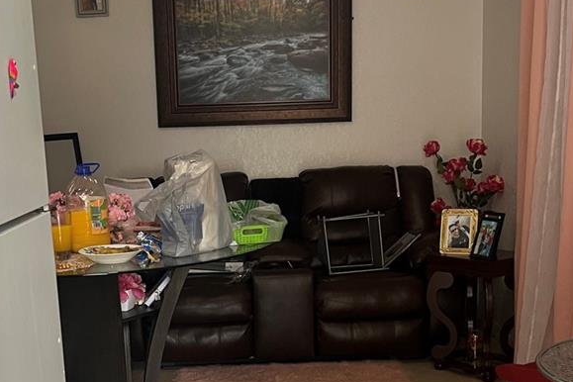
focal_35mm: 56
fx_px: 891
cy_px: 285
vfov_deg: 23.9
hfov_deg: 35.5
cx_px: 222
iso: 125
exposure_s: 1/60
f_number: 1.6
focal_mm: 5.1
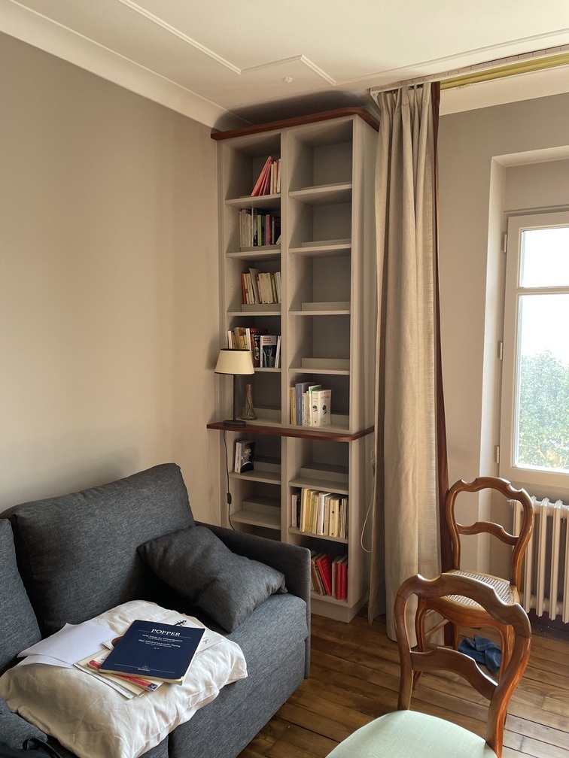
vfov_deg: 67.3
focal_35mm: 26
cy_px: 379
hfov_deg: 53.1
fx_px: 570
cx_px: 284
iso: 100
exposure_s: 1/121
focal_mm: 4.2
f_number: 1.6
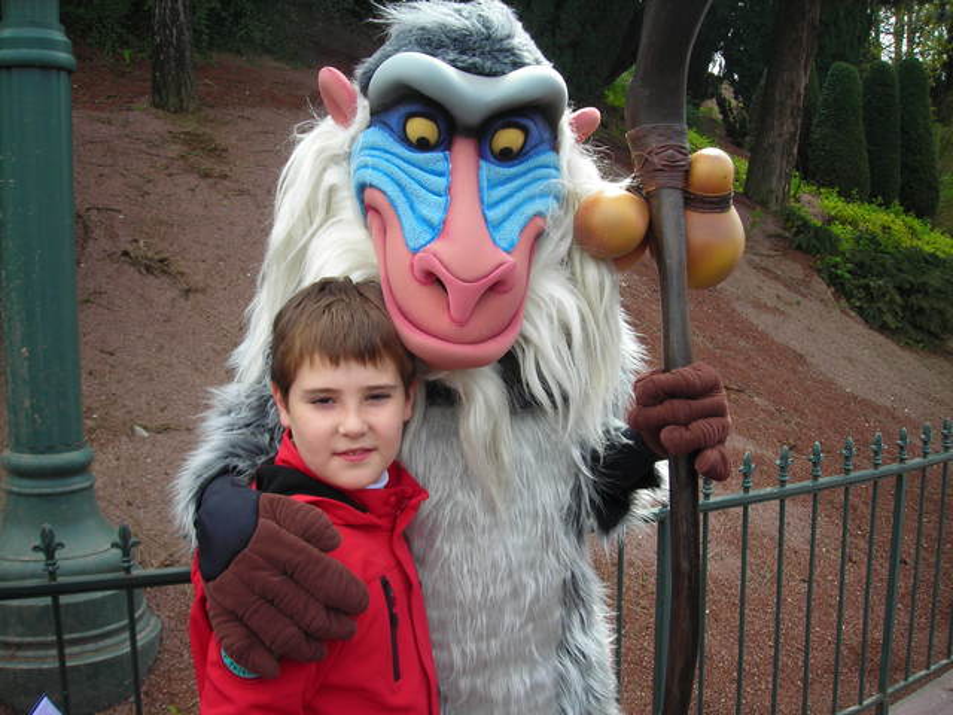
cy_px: 358
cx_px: 476
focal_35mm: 38
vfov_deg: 37.7
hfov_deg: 49.0
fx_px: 1046
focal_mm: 6.3
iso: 50
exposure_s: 1/260
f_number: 3.2
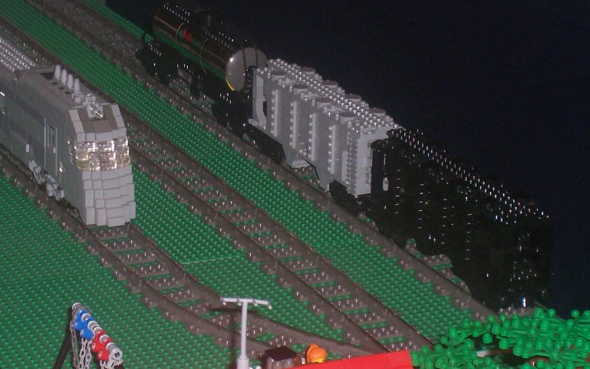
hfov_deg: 14.5
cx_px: 315
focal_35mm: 144
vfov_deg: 9.1
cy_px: 120
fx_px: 2316
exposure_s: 1/90
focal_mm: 16.8
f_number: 4.6
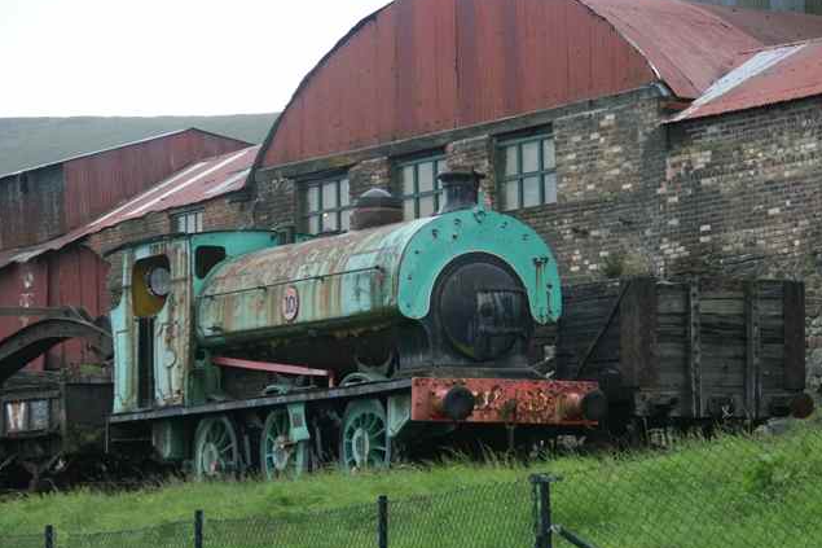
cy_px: 295
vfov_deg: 7.9
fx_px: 3972
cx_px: 412
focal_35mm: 174
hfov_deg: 11.8
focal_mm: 42.16
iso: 100
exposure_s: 1/180
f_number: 4
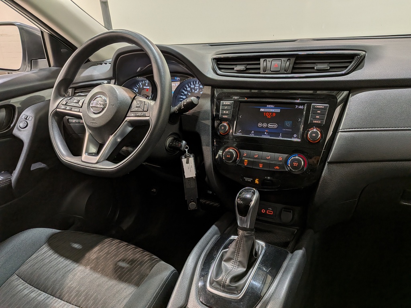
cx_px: 206
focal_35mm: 24
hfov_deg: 71.6
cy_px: 154
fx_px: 285
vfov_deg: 56.8
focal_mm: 4.53
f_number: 1.7
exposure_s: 1/134
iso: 28
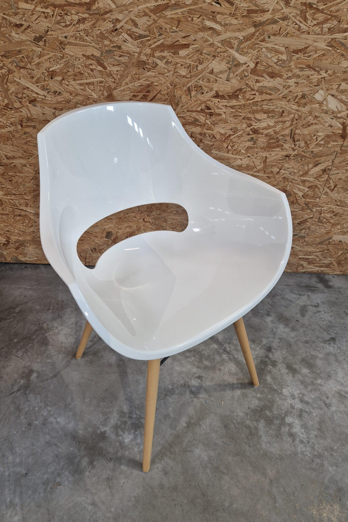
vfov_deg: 73.7
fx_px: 348
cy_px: 262
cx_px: 162
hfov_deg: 53.1
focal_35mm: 24
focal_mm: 5.4
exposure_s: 1/100
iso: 200
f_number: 1.8
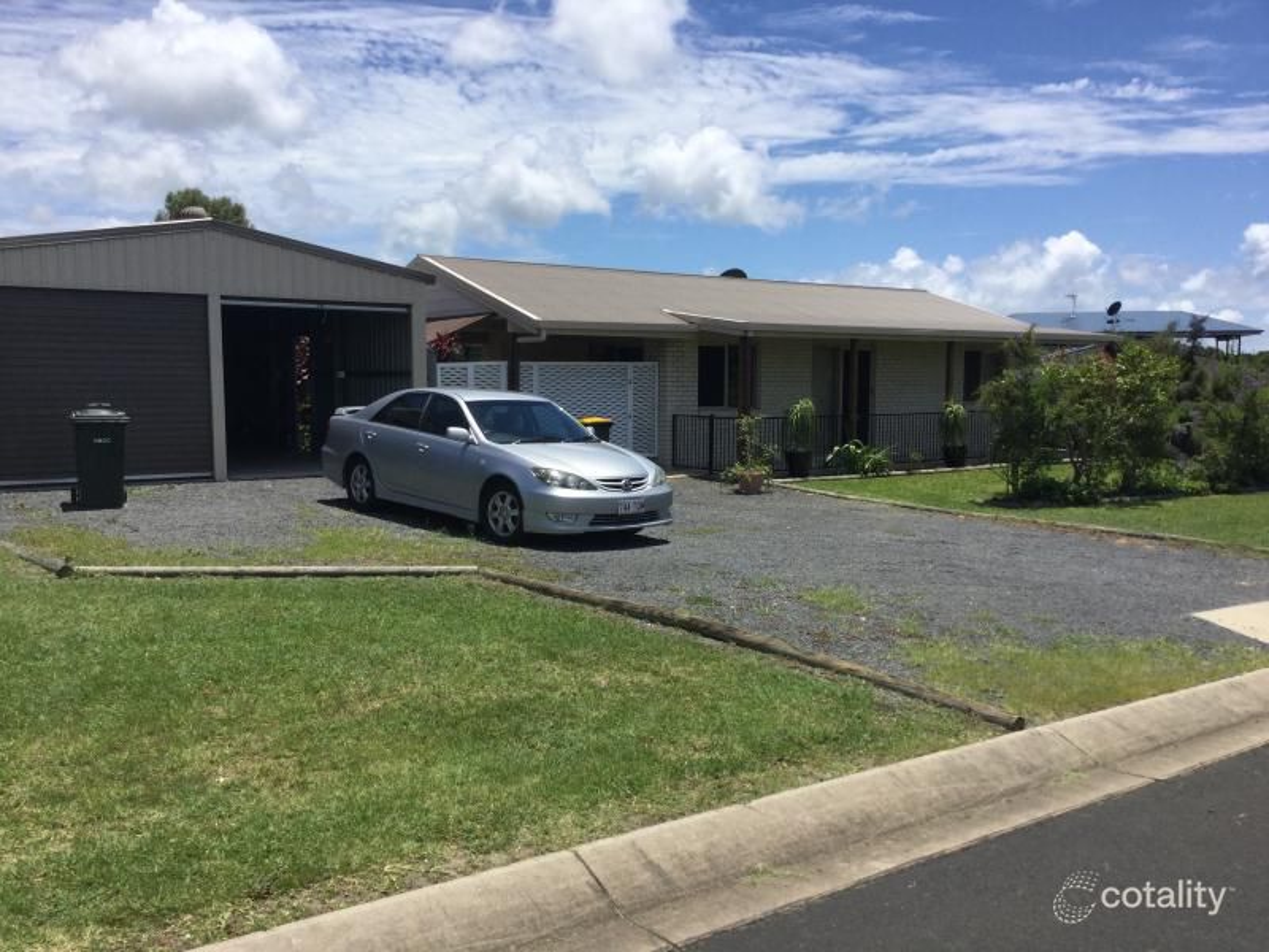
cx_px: 634
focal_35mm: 31
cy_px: 476
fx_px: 1136
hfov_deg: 58.4
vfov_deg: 45.4
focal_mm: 3.3
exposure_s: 1/2037
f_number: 2.4
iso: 25
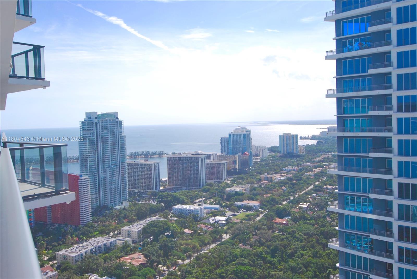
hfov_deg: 53.1
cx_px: 208
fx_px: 417
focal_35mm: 36
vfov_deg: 36.9
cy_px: 140
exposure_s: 1/320
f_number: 9
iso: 100
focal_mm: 24
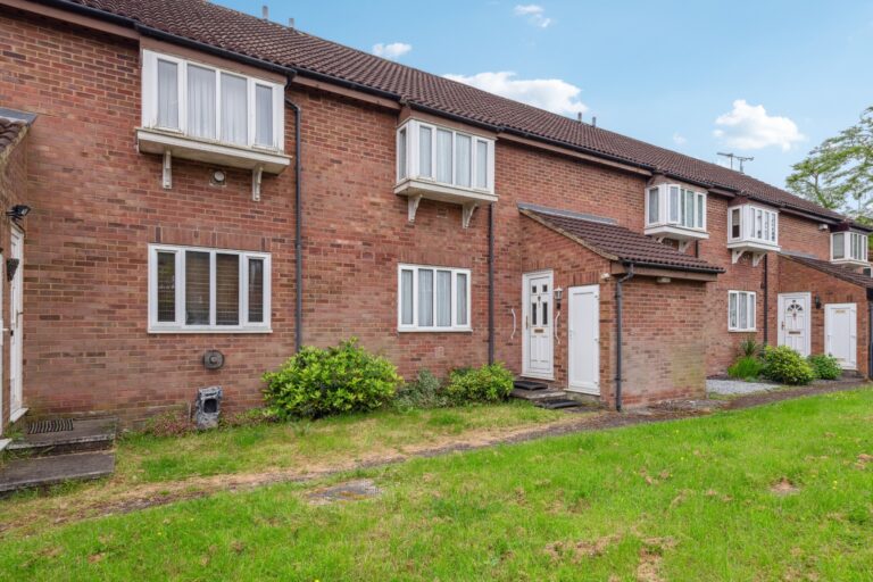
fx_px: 485
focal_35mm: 20
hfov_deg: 84.0
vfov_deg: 61.9
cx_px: 436
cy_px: 291
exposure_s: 1/80
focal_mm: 20
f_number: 9
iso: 320
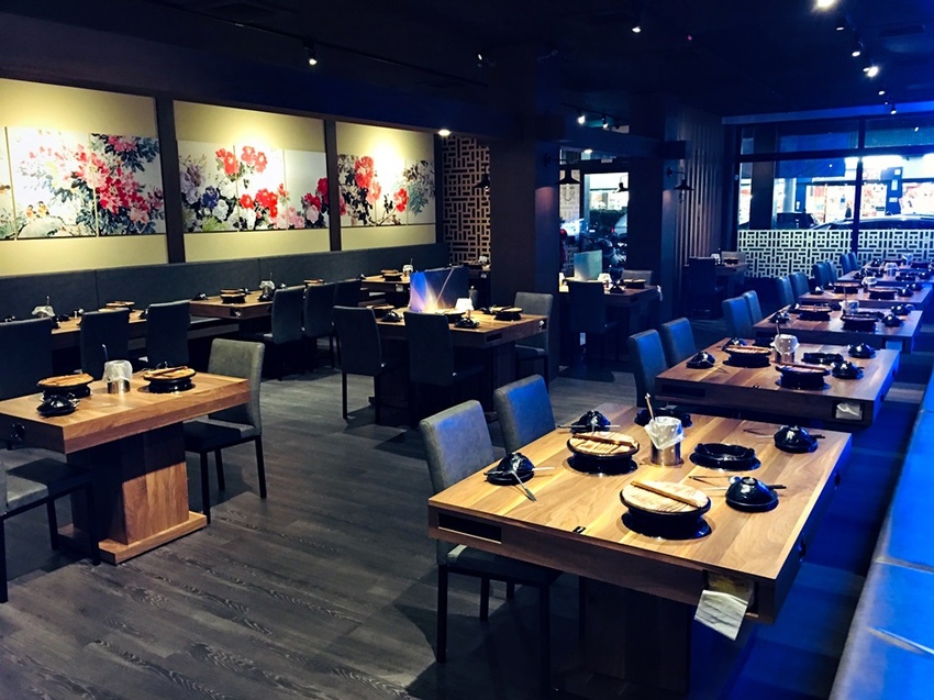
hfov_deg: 61.7
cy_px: 350
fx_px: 782
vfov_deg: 48.2
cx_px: 467
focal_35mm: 29
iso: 50
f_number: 2.2
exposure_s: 1/4
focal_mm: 4.15
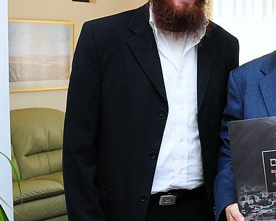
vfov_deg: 21.0
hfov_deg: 23.7
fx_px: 596
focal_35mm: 73
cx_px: 335
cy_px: 106
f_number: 5
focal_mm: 18
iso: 400
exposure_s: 1/100
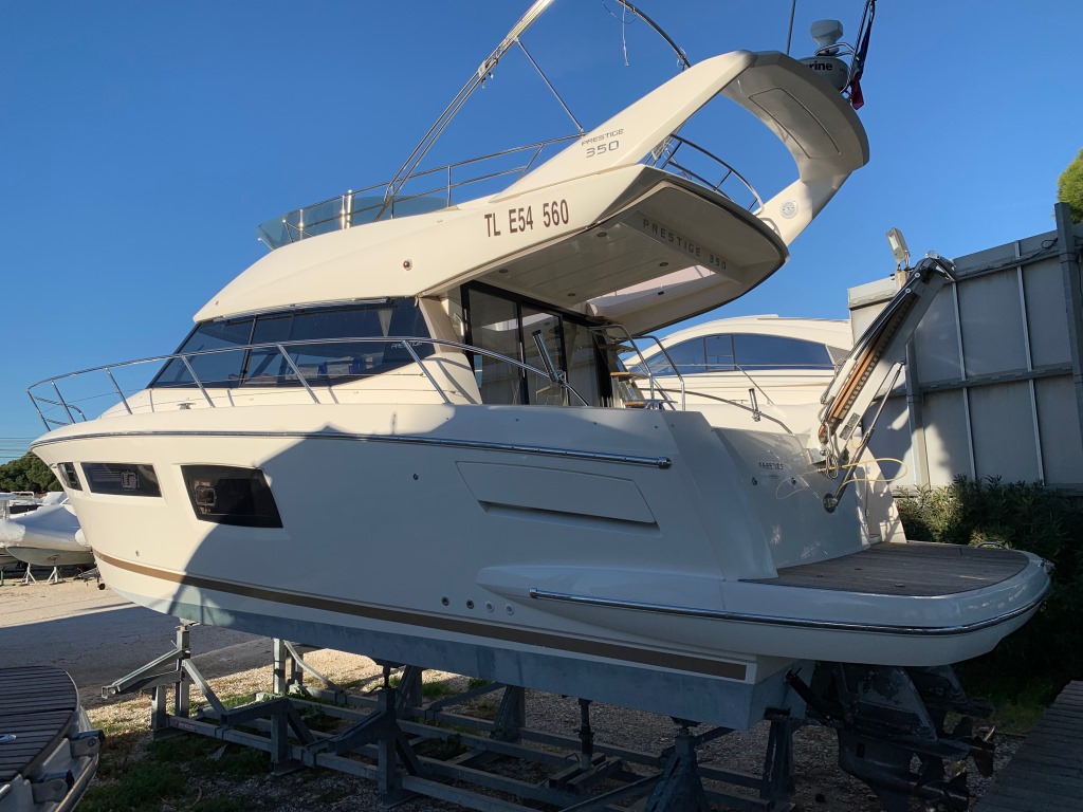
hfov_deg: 67.3
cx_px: 542
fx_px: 813
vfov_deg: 53.1
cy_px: 406
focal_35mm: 26
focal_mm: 4.25
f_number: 1.8
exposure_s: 1/2915
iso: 25
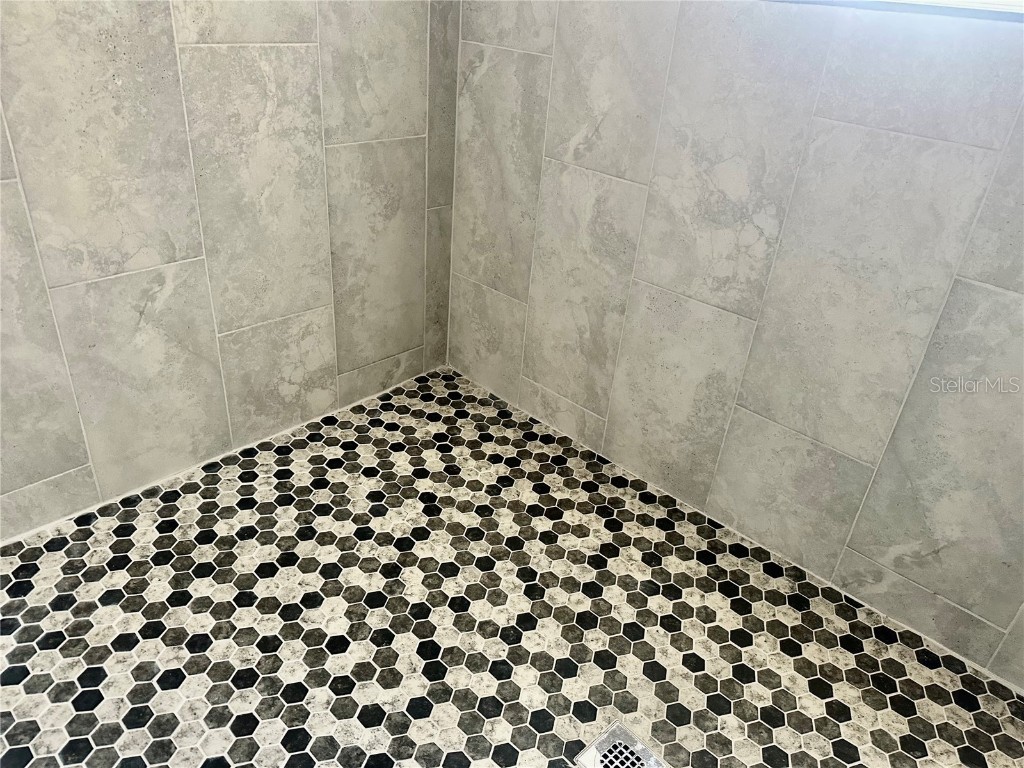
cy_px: 384
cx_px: 512
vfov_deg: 56.8
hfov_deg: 71.6
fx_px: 710
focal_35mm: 24
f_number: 1.78
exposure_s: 1/60
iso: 400
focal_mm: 6.86
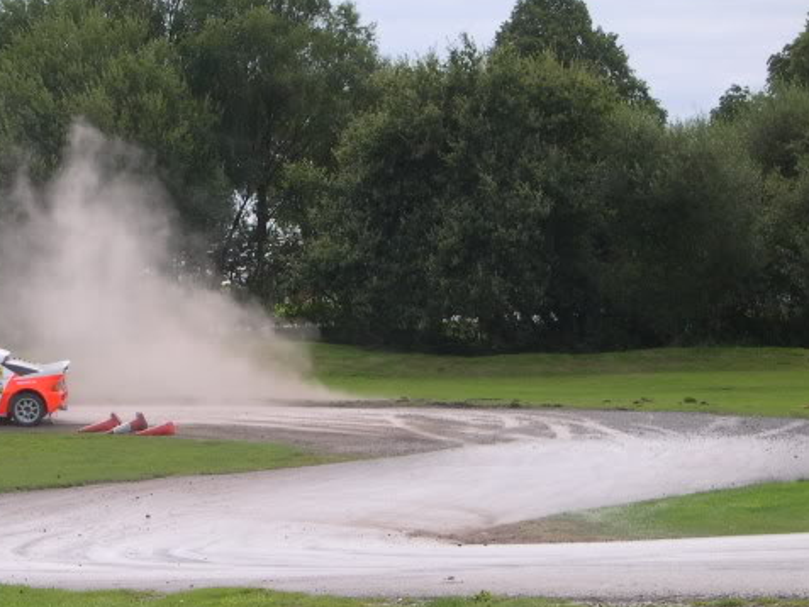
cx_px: 166
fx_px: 3413
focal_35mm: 146
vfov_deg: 10.2
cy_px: 365
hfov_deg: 13.5
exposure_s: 1/407
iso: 100
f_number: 4.4
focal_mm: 18.4
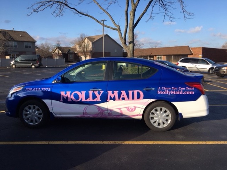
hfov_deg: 61.7
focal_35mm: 29
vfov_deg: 48.2
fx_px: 190
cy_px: 85
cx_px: 114
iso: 25
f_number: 2.2
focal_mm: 4.15
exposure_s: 1/1183
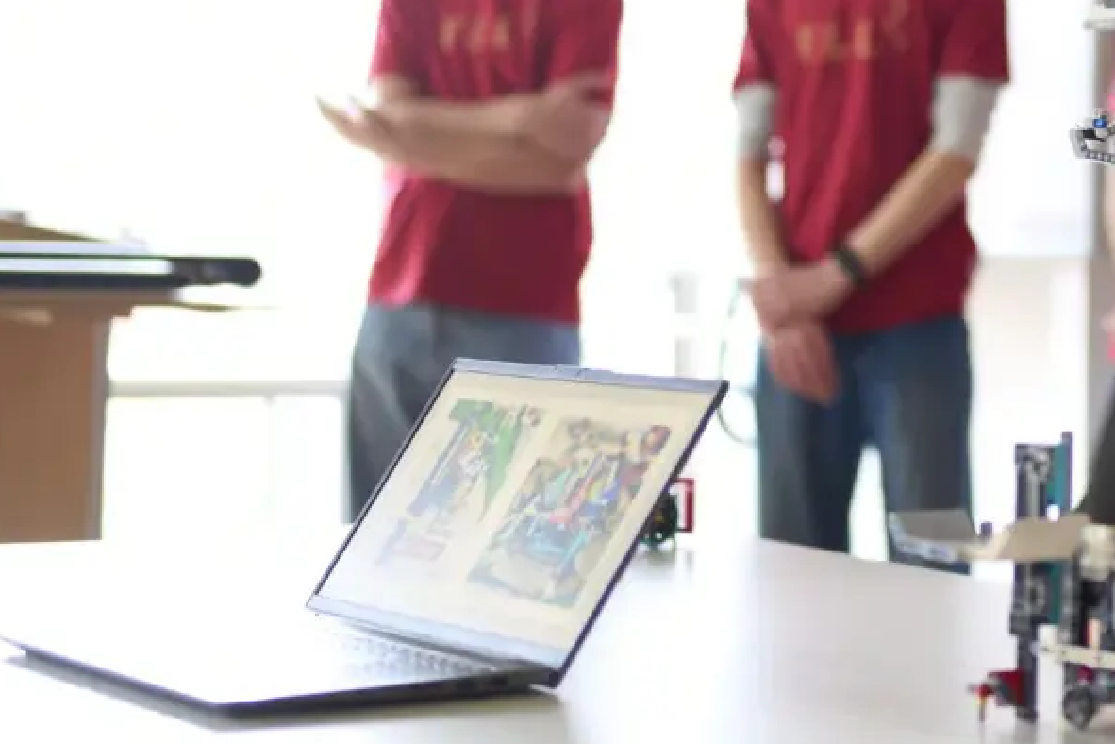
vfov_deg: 14.8
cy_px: 55
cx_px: 1123
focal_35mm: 91
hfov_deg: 21.6
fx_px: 2818
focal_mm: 35
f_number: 1.2
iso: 500
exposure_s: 1/100
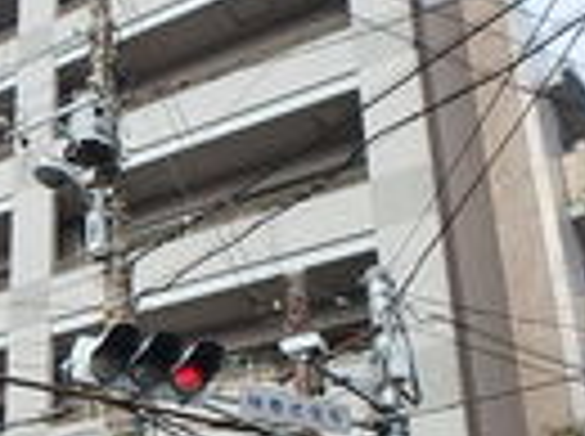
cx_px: -148
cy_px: 429
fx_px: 1147
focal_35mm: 68
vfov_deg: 20.9
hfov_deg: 25.2
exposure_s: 1/640
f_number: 3.5
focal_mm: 3.7
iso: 125
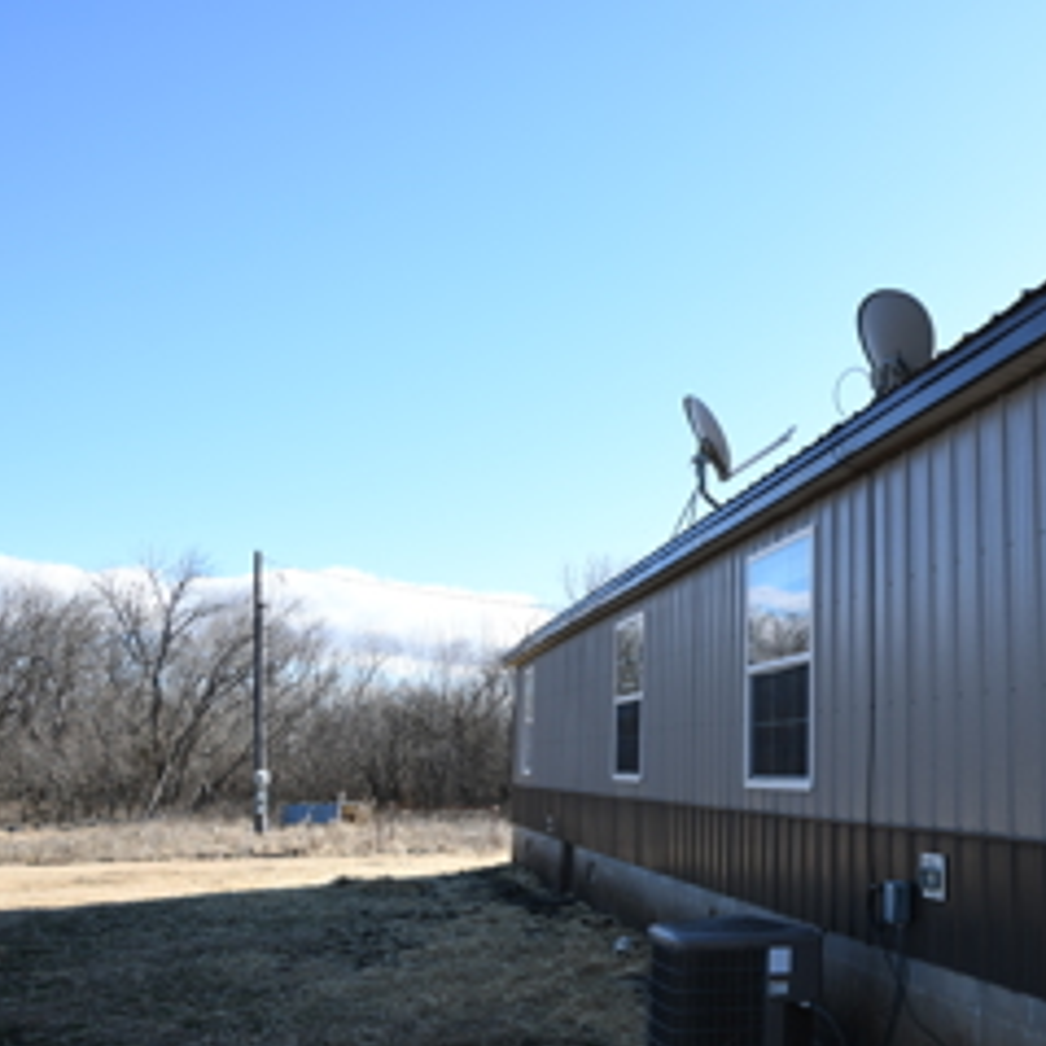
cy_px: 639
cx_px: 871
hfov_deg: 47.6
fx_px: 1094
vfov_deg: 50.7
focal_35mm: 32
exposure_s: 1/1000
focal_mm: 20
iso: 250
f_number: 4
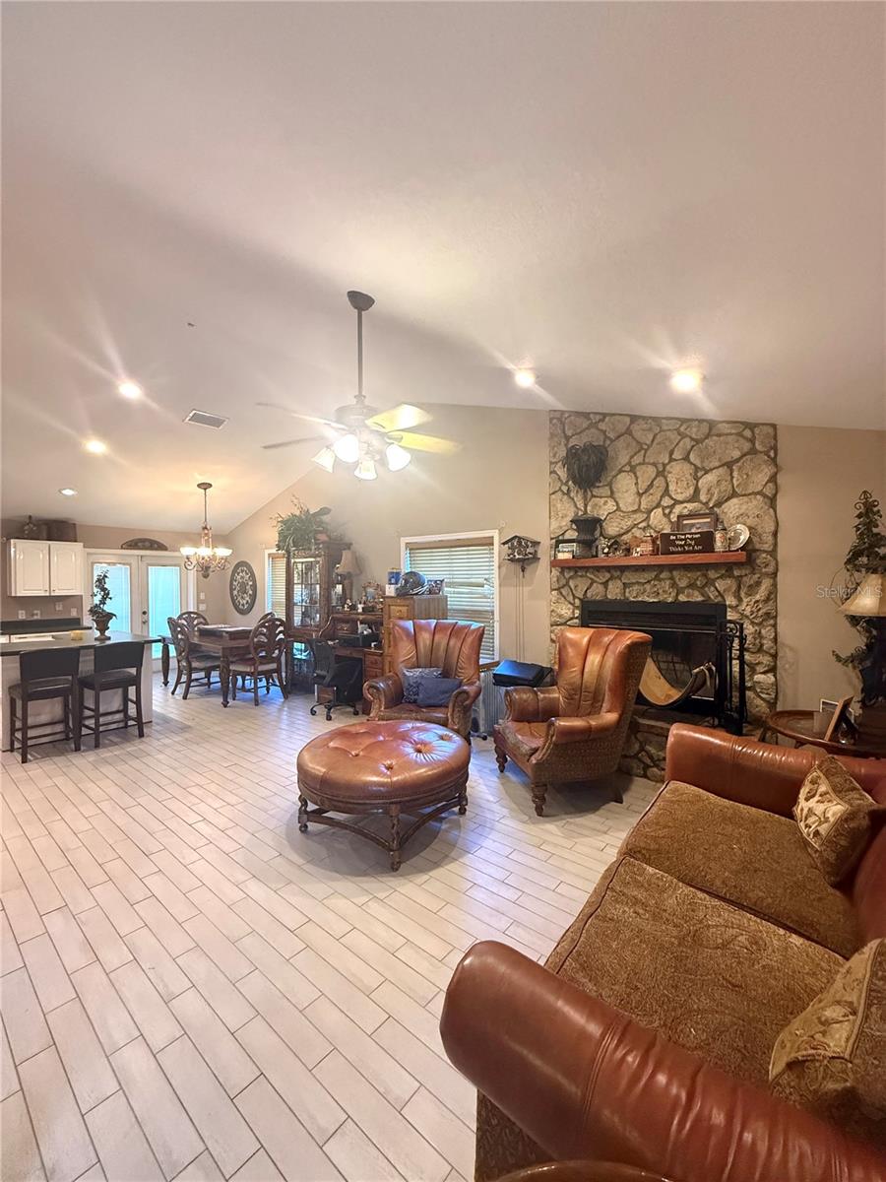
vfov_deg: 102.1
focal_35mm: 14
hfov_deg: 85.7
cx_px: 443
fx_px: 478
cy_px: 591
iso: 640
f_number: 2.2
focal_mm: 2.22
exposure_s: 1/60
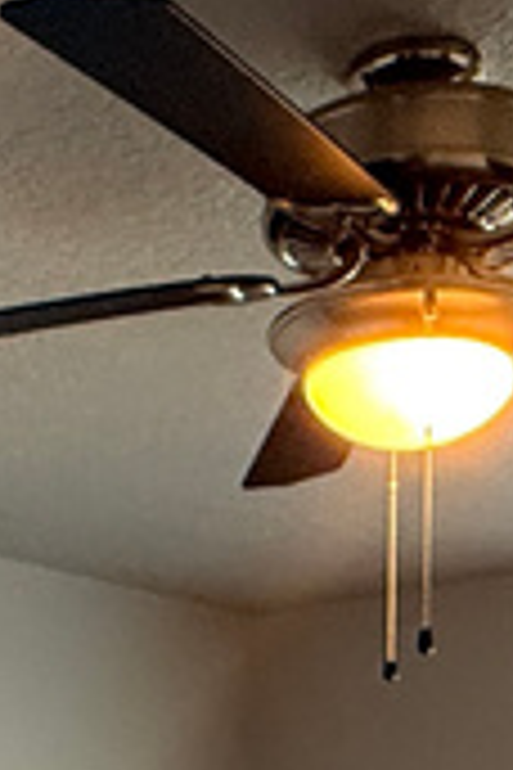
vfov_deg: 20.3
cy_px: 1135
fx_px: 1859
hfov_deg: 15.5
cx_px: 50
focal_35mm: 87
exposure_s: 1/60
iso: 250
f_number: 2.2
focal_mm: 2.22
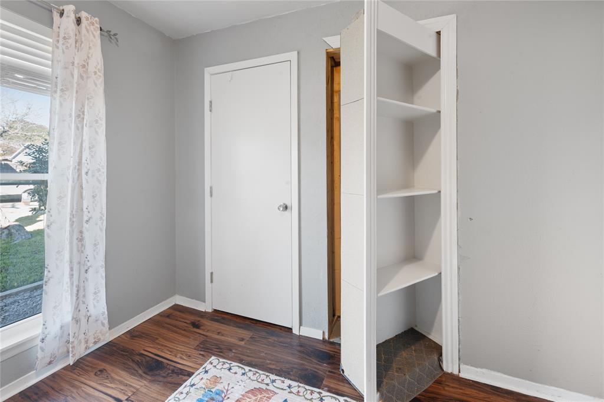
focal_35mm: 14
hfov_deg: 104.3
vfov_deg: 81.2
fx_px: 235
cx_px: 302
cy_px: 201
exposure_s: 10
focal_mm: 14
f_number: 10
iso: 160
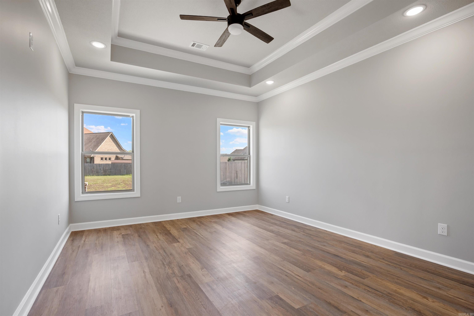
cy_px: 158
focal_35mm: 16
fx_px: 211
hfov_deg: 96.7
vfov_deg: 73.7
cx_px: 237
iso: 1000
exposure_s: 1/50
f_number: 6.3
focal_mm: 16
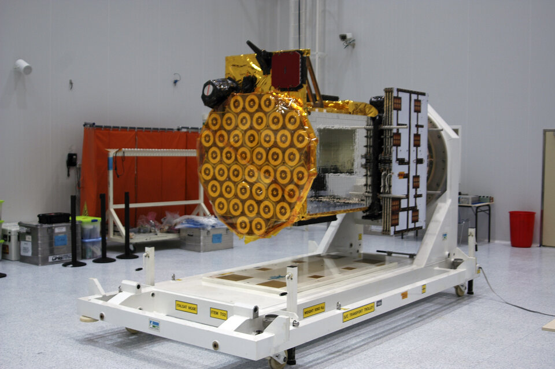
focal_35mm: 42
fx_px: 647
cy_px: 184
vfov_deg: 31.8
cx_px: 278
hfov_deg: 46.4
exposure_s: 1/50
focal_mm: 28
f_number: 3.5
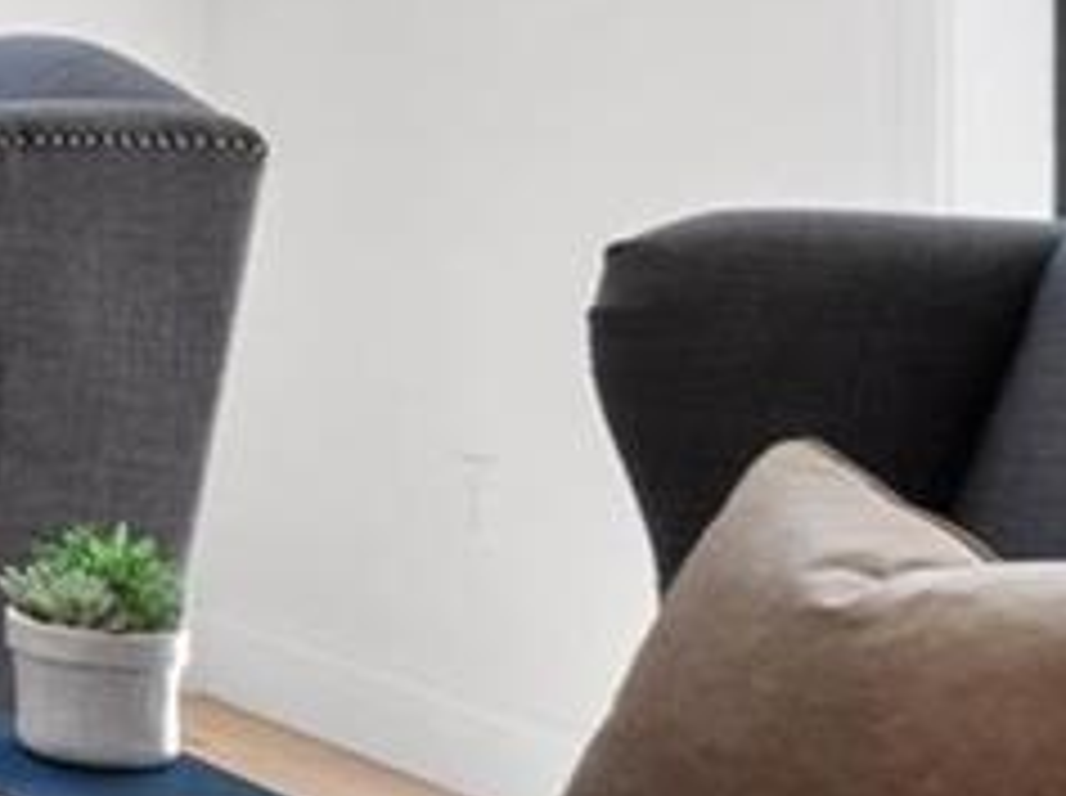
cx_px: -1840
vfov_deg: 13.8
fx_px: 3198
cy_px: -175
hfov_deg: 12.3
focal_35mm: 104
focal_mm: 8
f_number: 8
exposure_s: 1/20
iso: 400
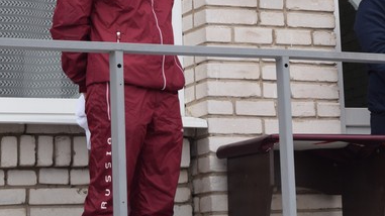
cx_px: 343
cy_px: -21
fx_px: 1296
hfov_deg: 16.7
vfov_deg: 9.4
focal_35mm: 127
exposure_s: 1/160
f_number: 6.3
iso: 400
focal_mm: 38
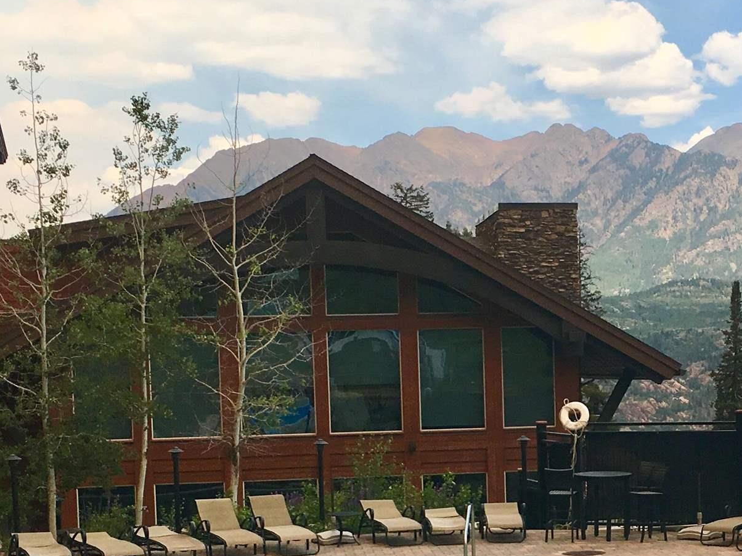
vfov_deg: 19.7
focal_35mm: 74
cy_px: 456
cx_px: 601
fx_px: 1586
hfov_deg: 25.8
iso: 25
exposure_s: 1/1304
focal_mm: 4.15
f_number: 2.2
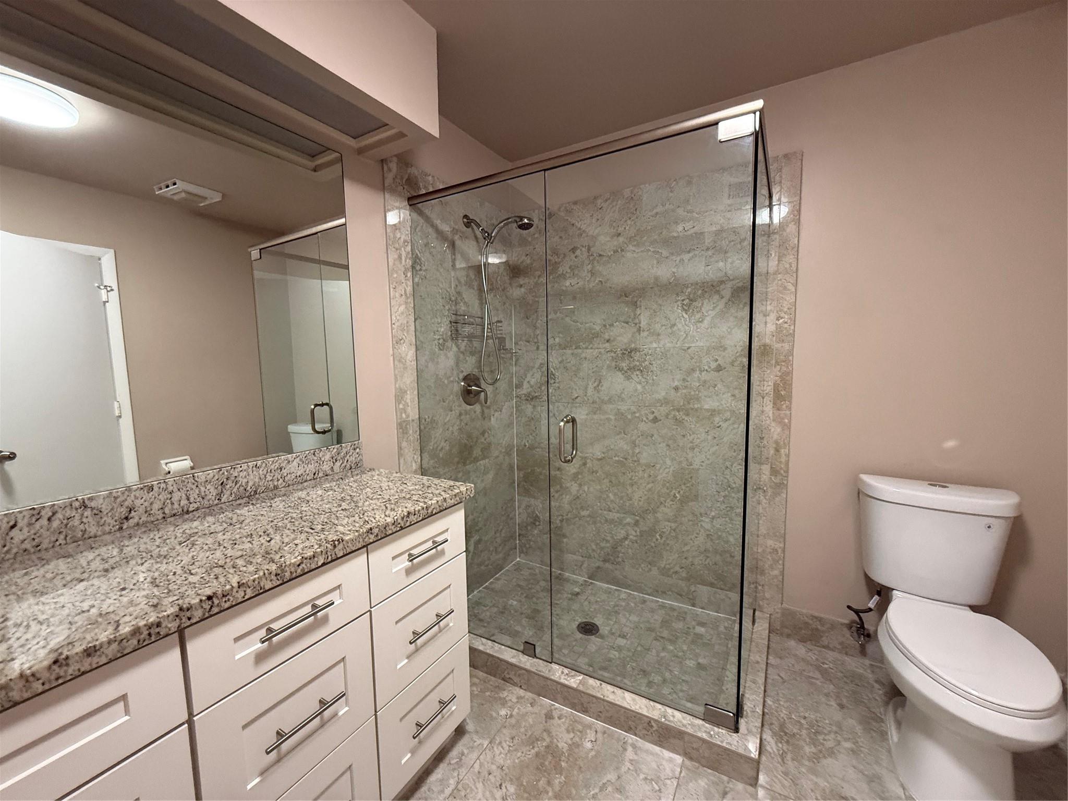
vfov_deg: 85.7
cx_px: 534
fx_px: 432
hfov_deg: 102.1
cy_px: 400
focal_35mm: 14
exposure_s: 1/60
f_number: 2.2
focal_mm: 2.22
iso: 400
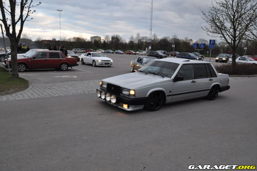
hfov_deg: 62.0
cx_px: 128
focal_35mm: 30
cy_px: 86
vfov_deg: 43.5
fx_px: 214
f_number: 5
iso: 400
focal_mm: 20
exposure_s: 1/100
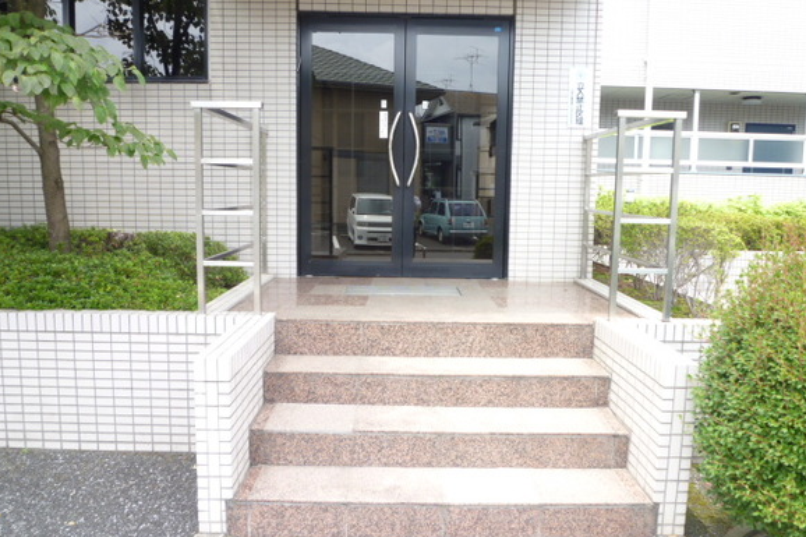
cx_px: 406
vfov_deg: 47.9
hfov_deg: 67.4
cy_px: 257
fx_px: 604
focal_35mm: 27
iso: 80
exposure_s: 1/100
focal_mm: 4.5
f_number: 3.2
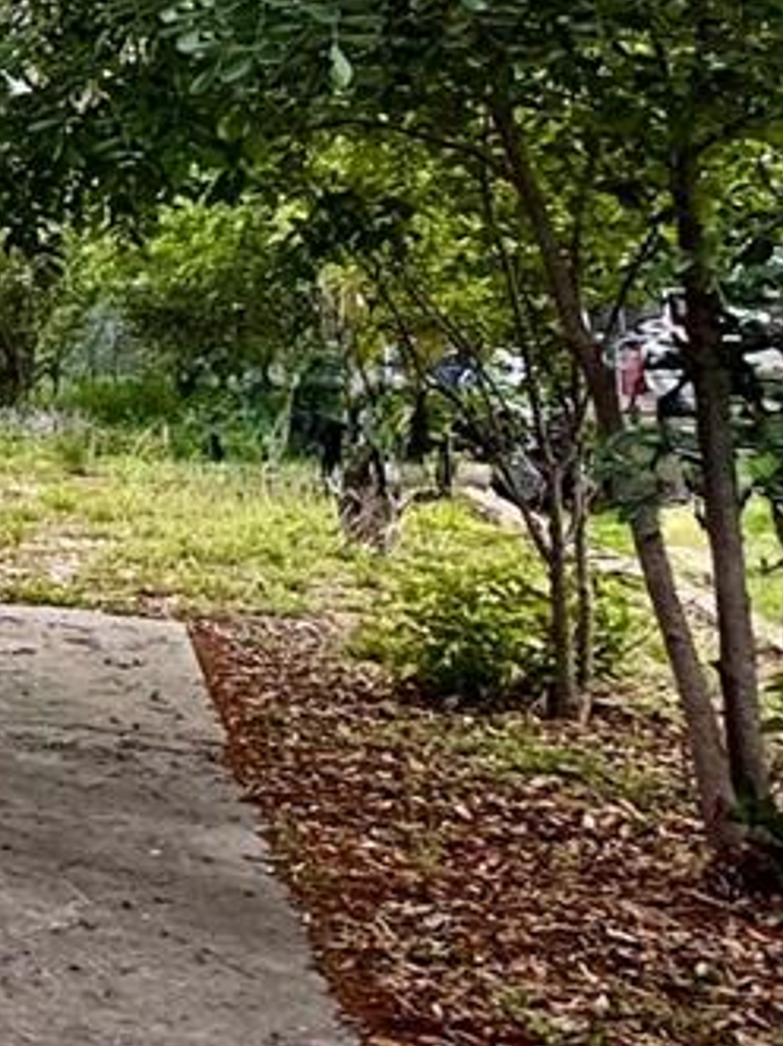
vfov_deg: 28.9
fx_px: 1962
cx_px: -1023
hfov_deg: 15.1
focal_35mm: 65
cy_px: 142
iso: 40
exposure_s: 1/267
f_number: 2.2
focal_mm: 2.22
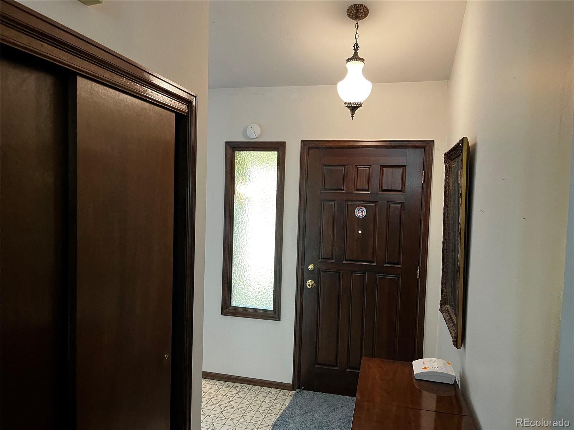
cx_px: 287
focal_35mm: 26
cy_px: 215
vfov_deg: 53.1
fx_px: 431
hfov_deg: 67.3
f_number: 1.6
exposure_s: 1/60
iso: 200
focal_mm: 5.1
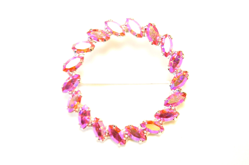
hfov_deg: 27.0
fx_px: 518
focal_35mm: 75
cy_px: 82
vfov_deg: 18.1
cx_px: 124
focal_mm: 50
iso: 3200
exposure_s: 1/13
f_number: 5.6
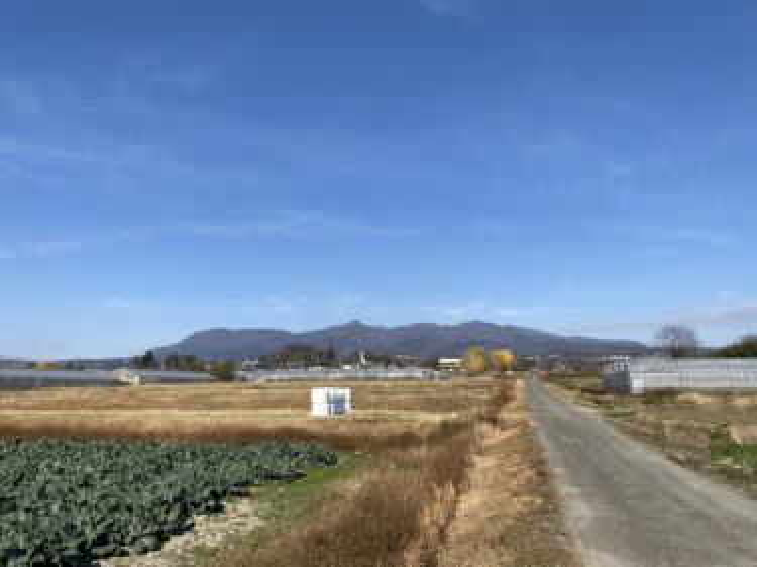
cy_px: 284
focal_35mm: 26
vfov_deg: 53.0
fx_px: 568
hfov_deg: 67.3
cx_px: 378
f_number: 1.8
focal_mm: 4.25
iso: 32
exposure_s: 1/3497
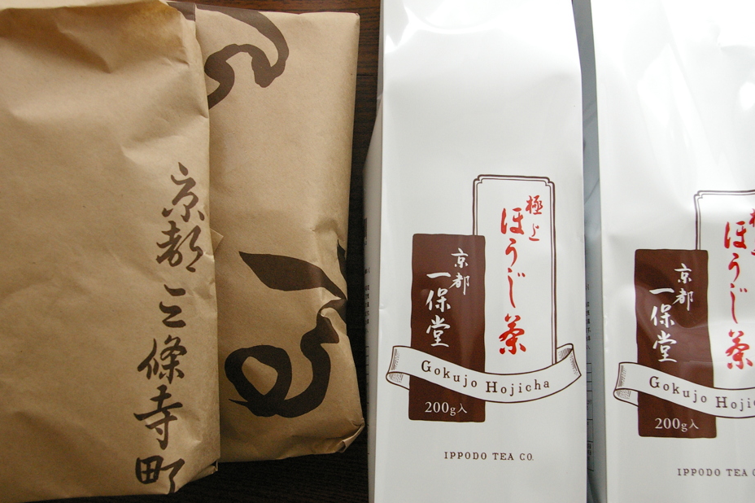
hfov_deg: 45.4
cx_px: 347
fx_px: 901
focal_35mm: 43
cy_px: 273
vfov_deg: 31.2
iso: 1600
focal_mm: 26
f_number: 5.6
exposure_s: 1/125
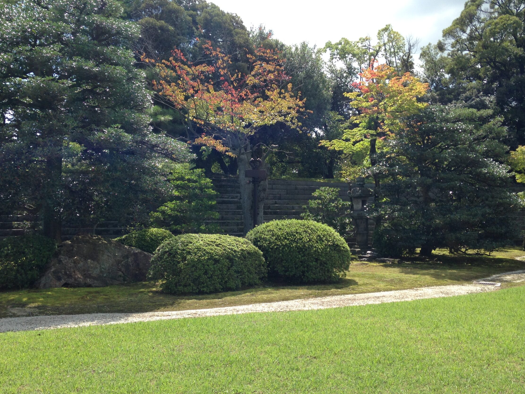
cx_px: 287
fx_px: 576
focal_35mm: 38
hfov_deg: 48.9
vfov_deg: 37.7
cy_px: 208
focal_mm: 4.12
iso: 50
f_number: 2.4
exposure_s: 1/821
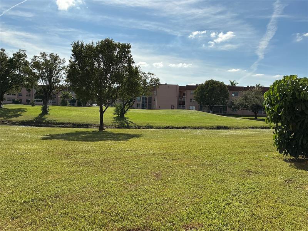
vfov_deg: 48.2
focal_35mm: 29
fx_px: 258
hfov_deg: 61.7
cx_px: 154
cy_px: 116
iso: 25
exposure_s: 1/3322
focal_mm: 3
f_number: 1.8
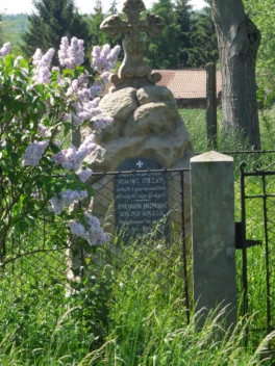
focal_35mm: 170
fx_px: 1801
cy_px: 183
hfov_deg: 8.7
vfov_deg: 11.6
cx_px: 138
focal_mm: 30.6
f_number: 5
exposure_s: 1/800
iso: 400
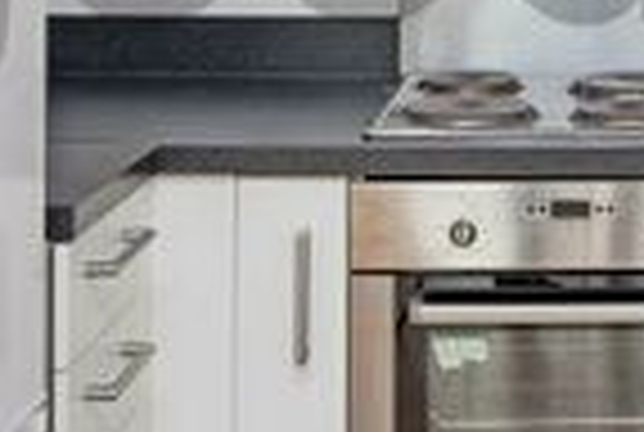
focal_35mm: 88
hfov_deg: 22.1
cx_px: 667
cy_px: -202
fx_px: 1577
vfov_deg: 14.6
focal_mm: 18
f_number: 6.3
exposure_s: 1/60
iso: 200
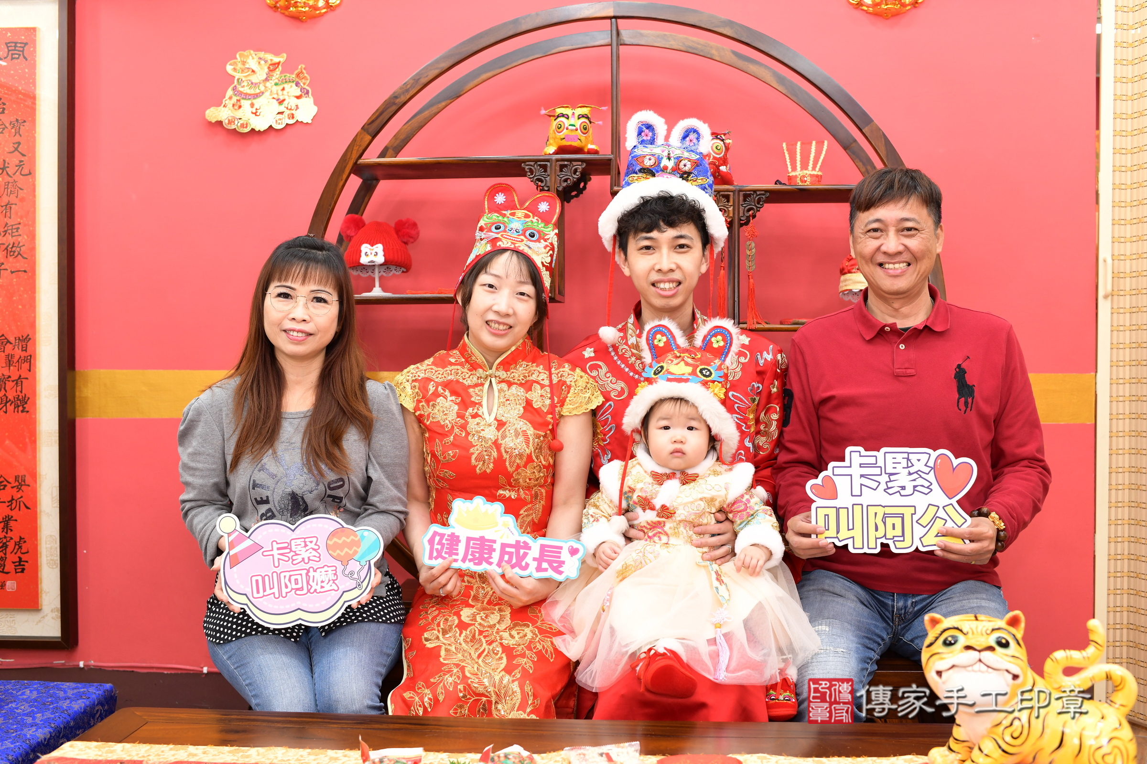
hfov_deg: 54.4
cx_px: 574
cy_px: 382
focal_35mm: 35
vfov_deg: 37.9
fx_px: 1115
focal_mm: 35
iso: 800
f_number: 4.5
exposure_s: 1/200
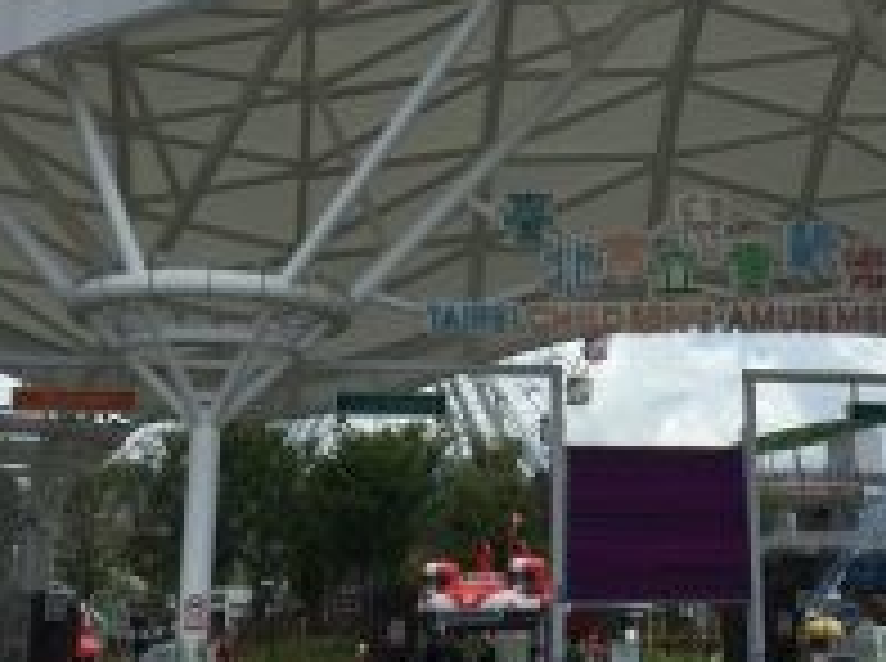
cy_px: 252
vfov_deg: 24.7
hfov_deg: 32.1
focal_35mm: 59
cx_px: 679
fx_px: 1507
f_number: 2.2
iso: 32
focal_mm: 4.15
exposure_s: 1/3300
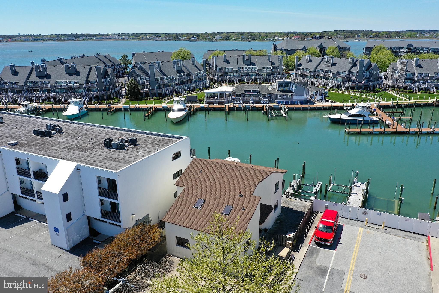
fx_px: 341
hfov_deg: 65.5
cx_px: 220
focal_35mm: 28
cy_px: 146
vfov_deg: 46.4
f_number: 5.6
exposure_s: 1/500
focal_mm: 10.26
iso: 100
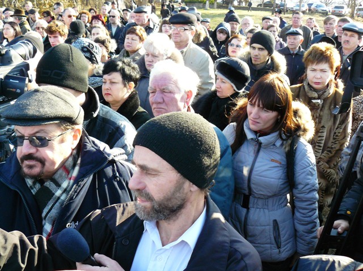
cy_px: 136
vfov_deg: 39.6
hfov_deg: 51.4
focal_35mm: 36
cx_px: 182
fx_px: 377
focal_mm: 6
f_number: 4
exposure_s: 1/160
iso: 200
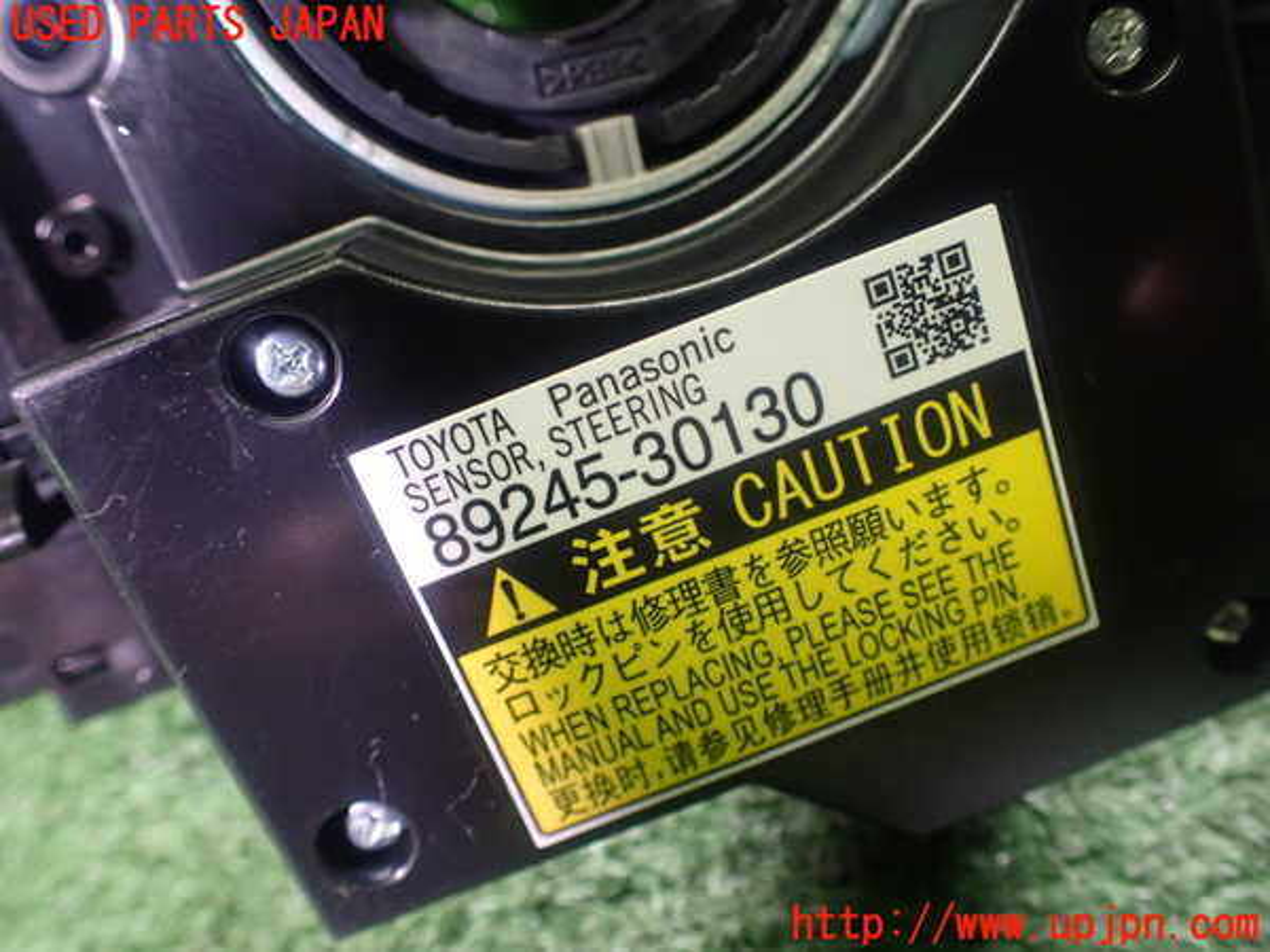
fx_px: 1101
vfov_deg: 46.8
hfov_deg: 60.0
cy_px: 476
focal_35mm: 30
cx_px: 635
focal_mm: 5.4
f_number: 2.3
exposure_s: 1/125
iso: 640
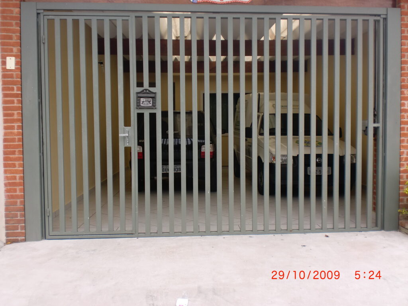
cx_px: 204
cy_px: 153
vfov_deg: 40.7
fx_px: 413
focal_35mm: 35
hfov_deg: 52.6
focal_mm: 6.3
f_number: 3.1
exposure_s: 1/125
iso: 64
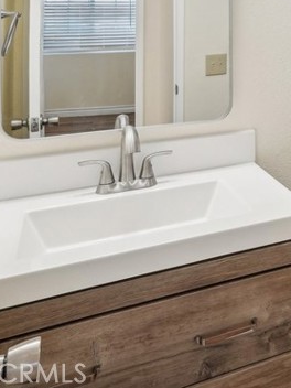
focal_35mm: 42
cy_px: 13
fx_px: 471
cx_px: 344
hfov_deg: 29.7
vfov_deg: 40.1
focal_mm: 15
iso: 320
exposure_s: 1/30
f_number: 8
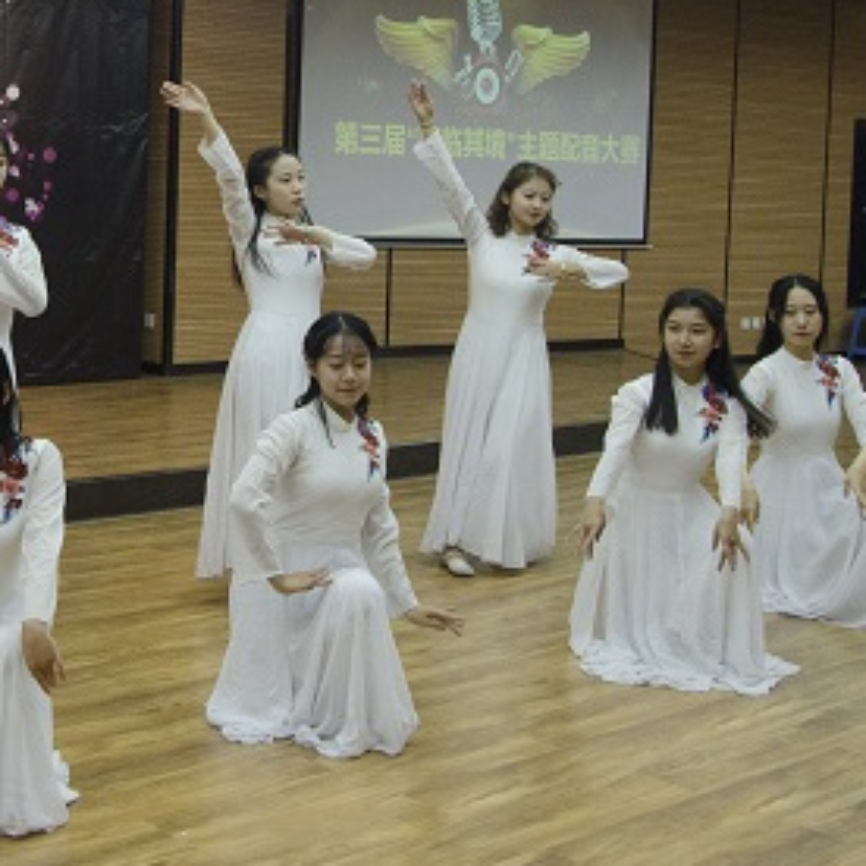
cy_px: 221
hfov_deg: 26.4
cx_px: 19
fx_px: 1754
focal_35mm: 62
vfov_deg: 27.4
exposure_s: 1/160
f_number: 5.6
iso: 2200
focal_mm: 21
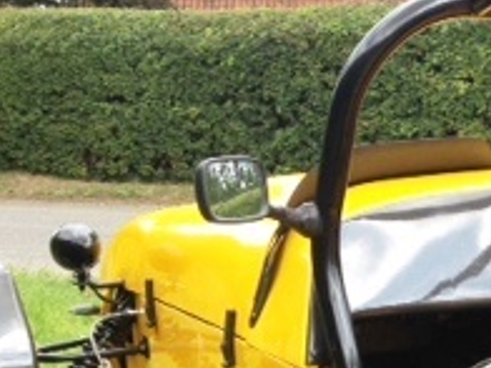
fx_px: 1617
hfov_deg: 16.9
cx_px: 471
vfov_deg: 12.8
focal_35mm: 114
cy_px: 401
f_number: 2.4
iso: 50
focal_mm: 4.28
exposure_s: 1/286
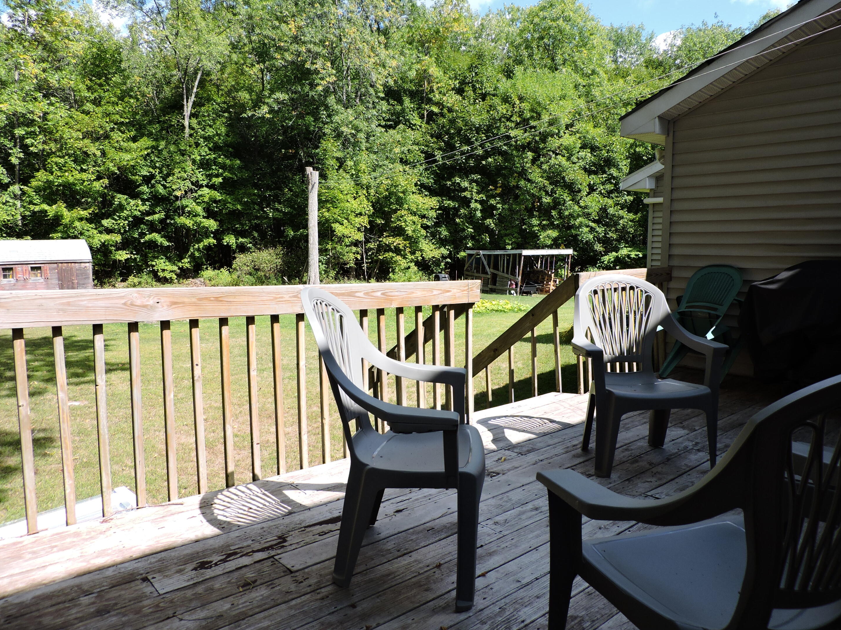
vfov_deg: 54.9
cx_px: 407
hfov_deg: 69.4
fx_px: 607
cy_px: 309
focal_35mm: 25
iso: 100
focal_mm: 4.3
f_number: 3
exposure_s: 1/640
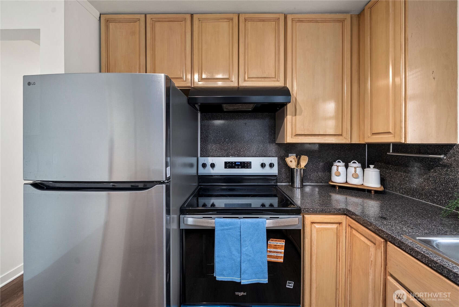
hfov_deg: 112.6
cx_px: 230
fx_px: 153
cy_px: 154
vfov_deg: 90.1
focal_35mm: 12
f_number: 7.1
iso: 640
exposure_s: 1/60
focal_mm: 12
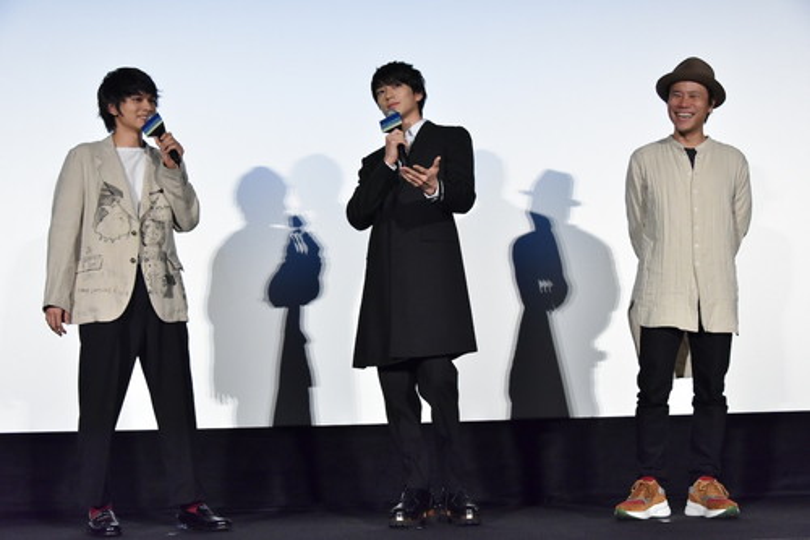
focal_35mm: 62
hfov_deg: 32.4
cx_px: 405
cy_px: 270
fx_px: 1394
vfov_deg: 21.9
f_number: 7.1
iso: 5000
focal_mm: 62
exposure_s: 1/200
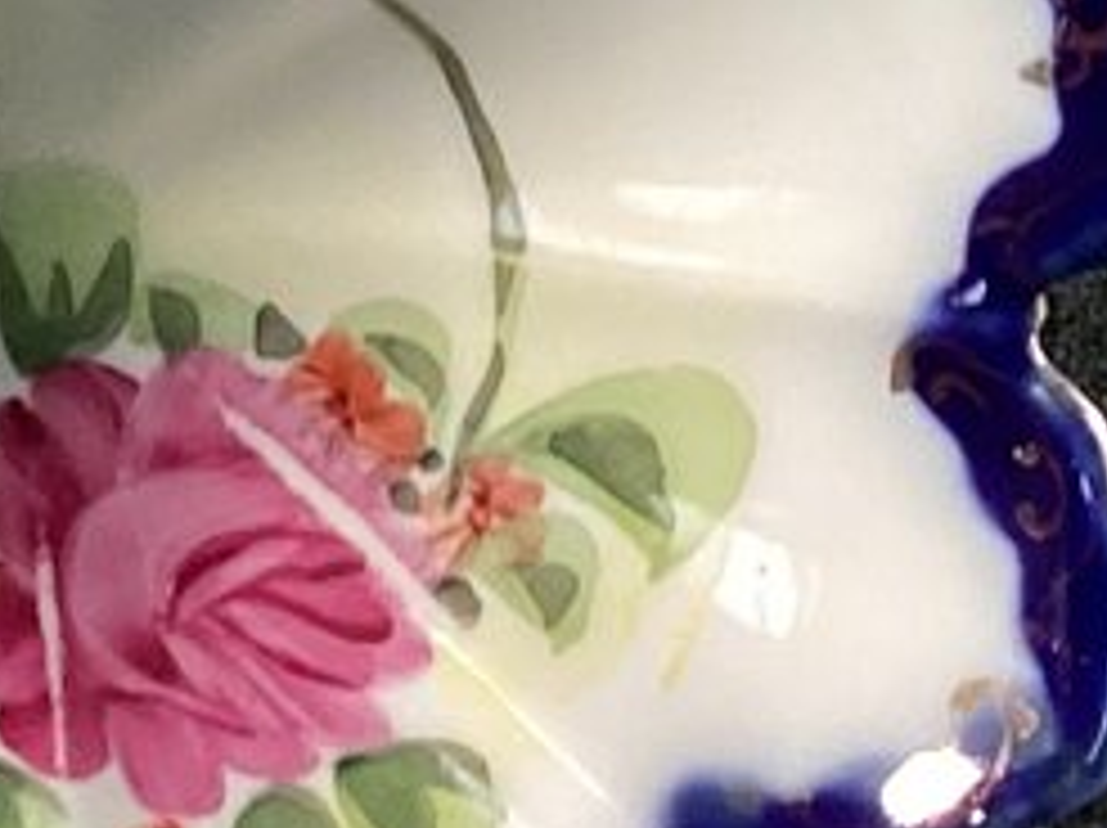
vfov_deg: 7.6
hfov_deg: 8.7
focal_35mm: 191
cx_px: -2099
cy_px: -479
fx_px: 6102
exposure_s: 1/50
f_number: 2.4
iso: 80
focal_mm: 3.3
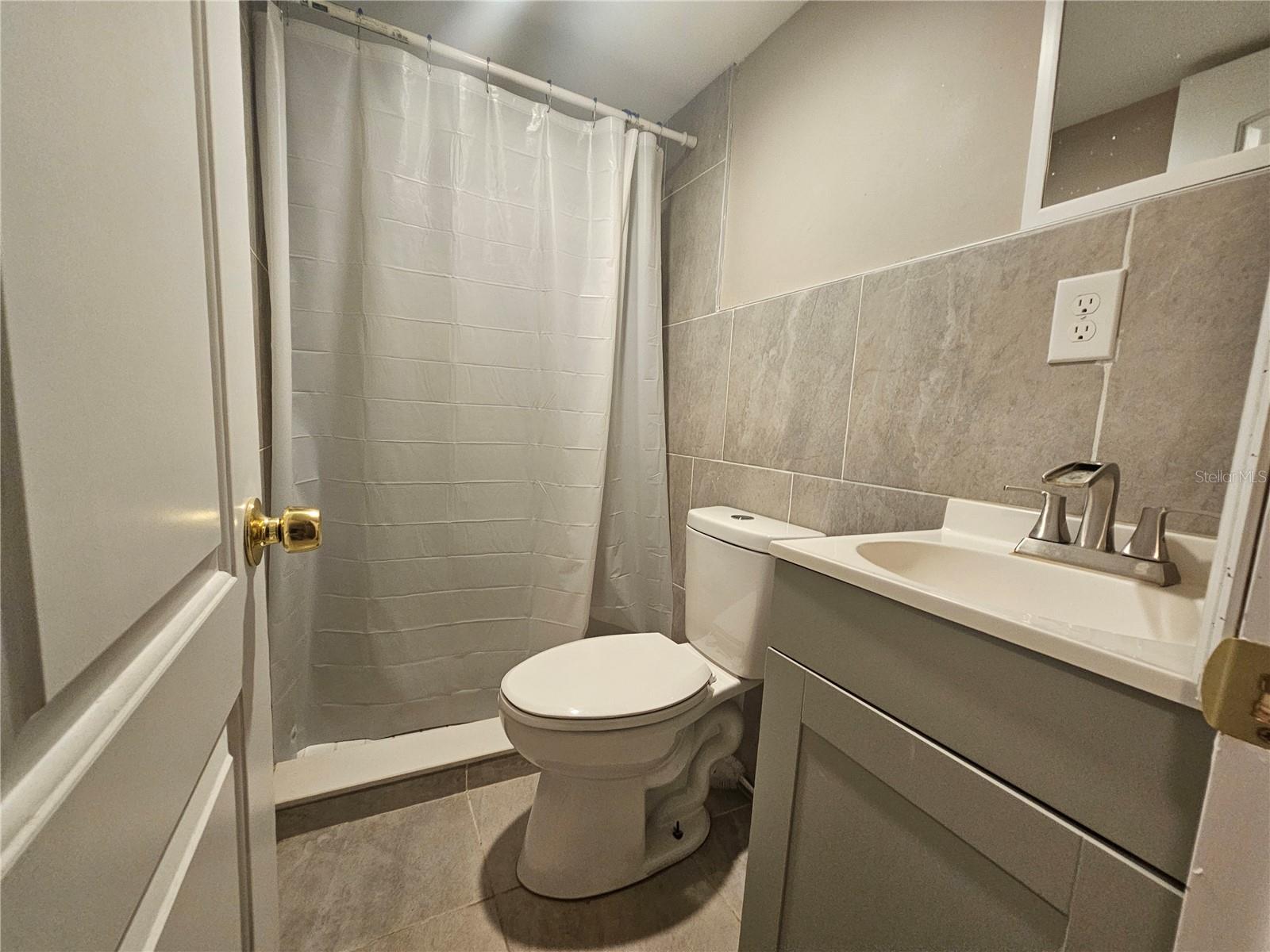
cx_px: 635
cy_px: 476
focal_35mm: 13
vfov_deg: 89.9
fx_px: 477
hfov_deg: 106.2
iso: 320
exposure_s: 1/60
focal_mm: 2.2
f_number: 2.2
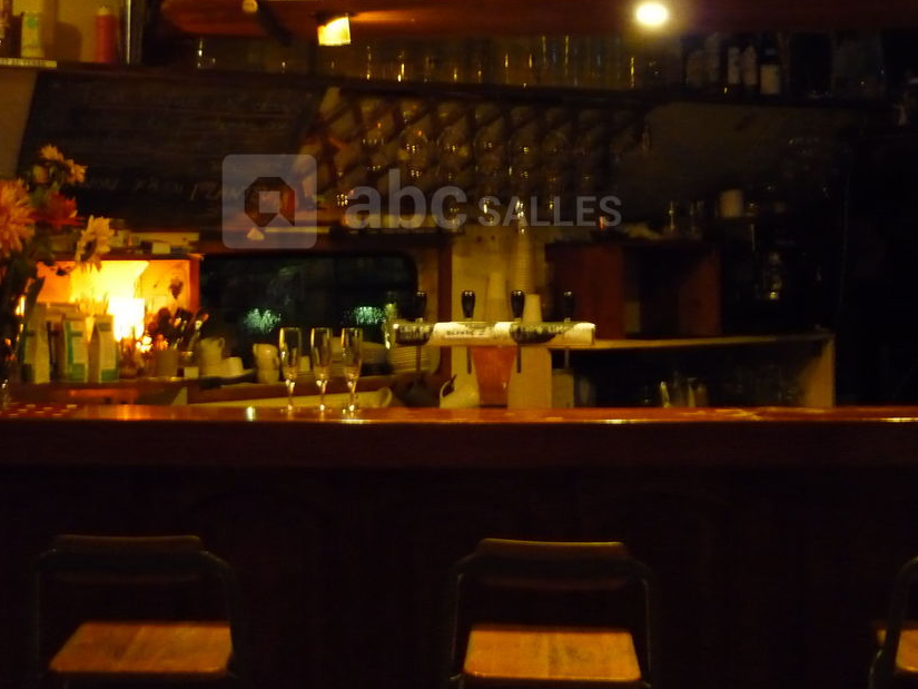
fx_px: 1273
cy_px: 201
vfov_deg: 29.9
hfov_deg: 39.6
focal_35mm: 48
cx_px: 422
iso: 800
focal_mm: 5.5
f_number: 2.8
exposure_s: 1/15
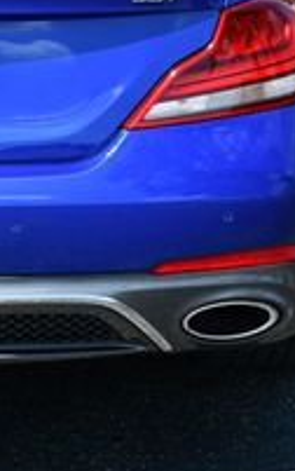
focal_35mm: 188
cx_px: -117
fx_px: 2413
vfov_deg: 11.0
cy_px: 16
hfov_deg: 6.9
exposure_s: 1/250
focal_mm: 29
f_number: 8
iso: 200
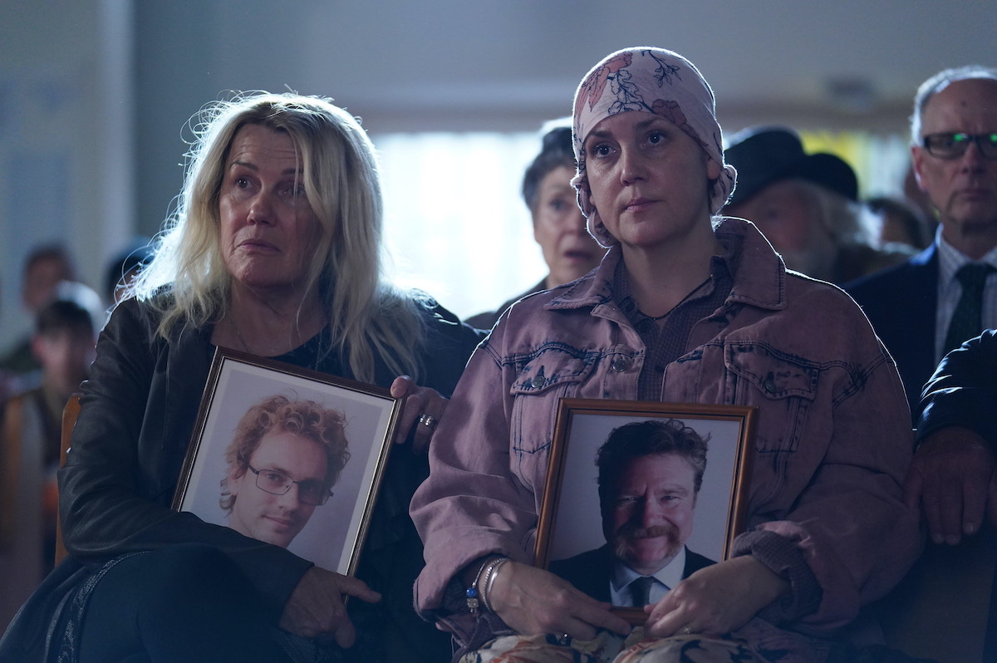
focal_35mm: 127
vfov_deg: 10.8
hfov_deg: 16.1
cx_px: 498
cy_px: 332
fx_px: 3514
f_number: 2.8
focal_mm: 127
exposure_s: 1/125
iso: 4000
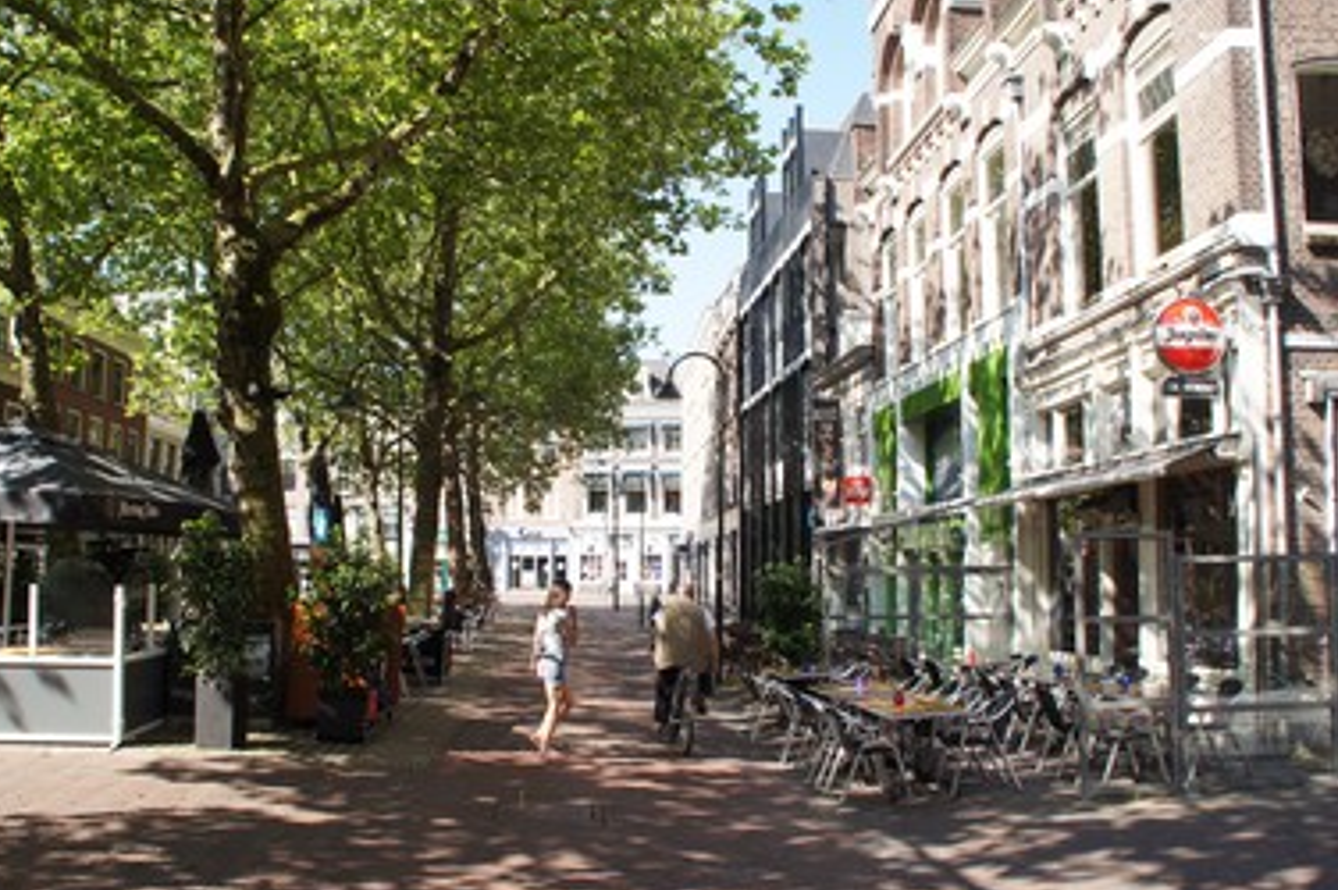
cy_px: 479
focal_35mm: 33
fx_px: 1225
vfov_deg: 39.9
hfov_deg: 57.3
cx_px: 648
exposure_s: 1/100
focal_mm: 18
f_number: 6.3
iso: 100
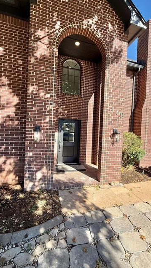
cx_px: 82
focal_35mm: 16
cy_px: 133
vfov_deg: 99.4
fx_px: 114
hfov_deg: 67.0
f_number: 2.2
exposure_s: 1/751
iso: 50
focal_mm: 2.22
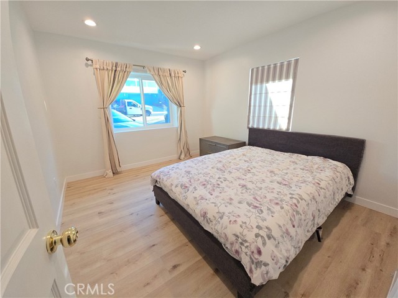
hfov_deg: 106.2
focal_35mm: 13
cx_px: 199
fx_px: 149
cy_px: 149
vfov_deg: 89.9
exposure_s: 1/60
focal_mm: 2.2
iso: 64
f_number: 2.2
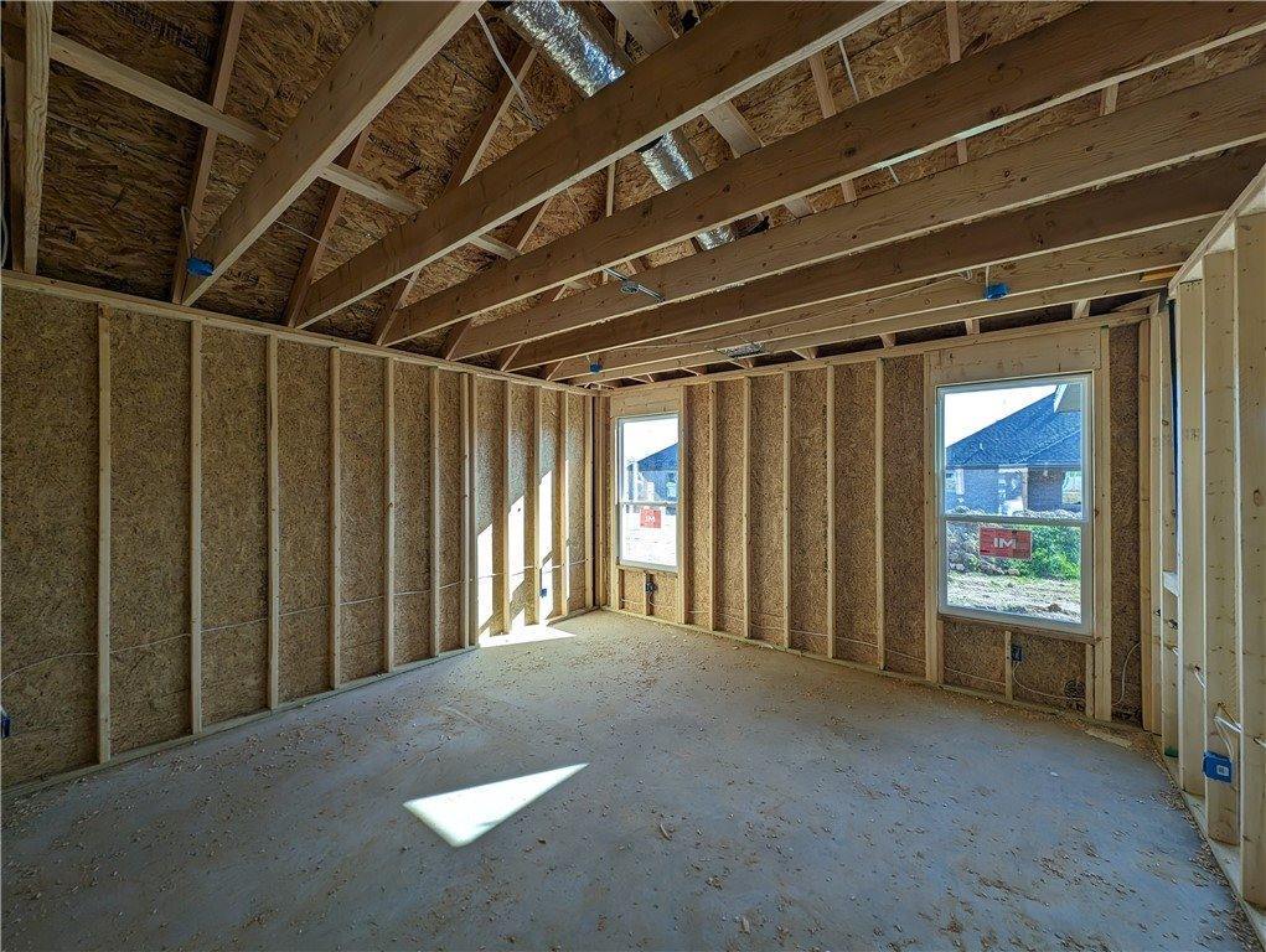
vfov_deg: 94.6
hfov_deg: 110.5
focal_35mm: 12
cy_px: 476
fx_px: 439
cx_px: 633
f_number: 1.95
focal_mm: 2.23
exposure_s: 1/235
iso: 60
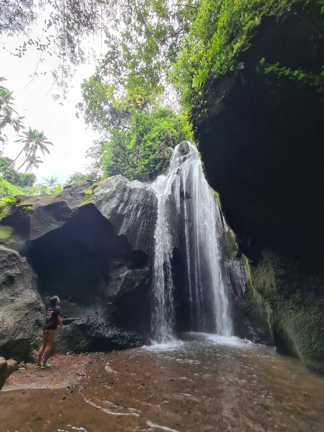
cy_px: 216
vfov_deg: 106.2
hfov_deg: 89.9
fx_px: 162
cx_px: 162
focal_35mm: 13
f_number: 2.2
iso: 100
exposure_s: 1/243
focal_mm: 2.2
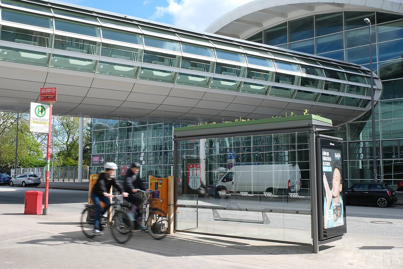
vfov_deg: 35.9
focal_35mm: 37
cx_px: 202
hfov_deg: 51.9
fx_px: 414
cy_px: 134
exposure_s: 1/50
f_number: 16
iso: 200
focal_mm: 24.9
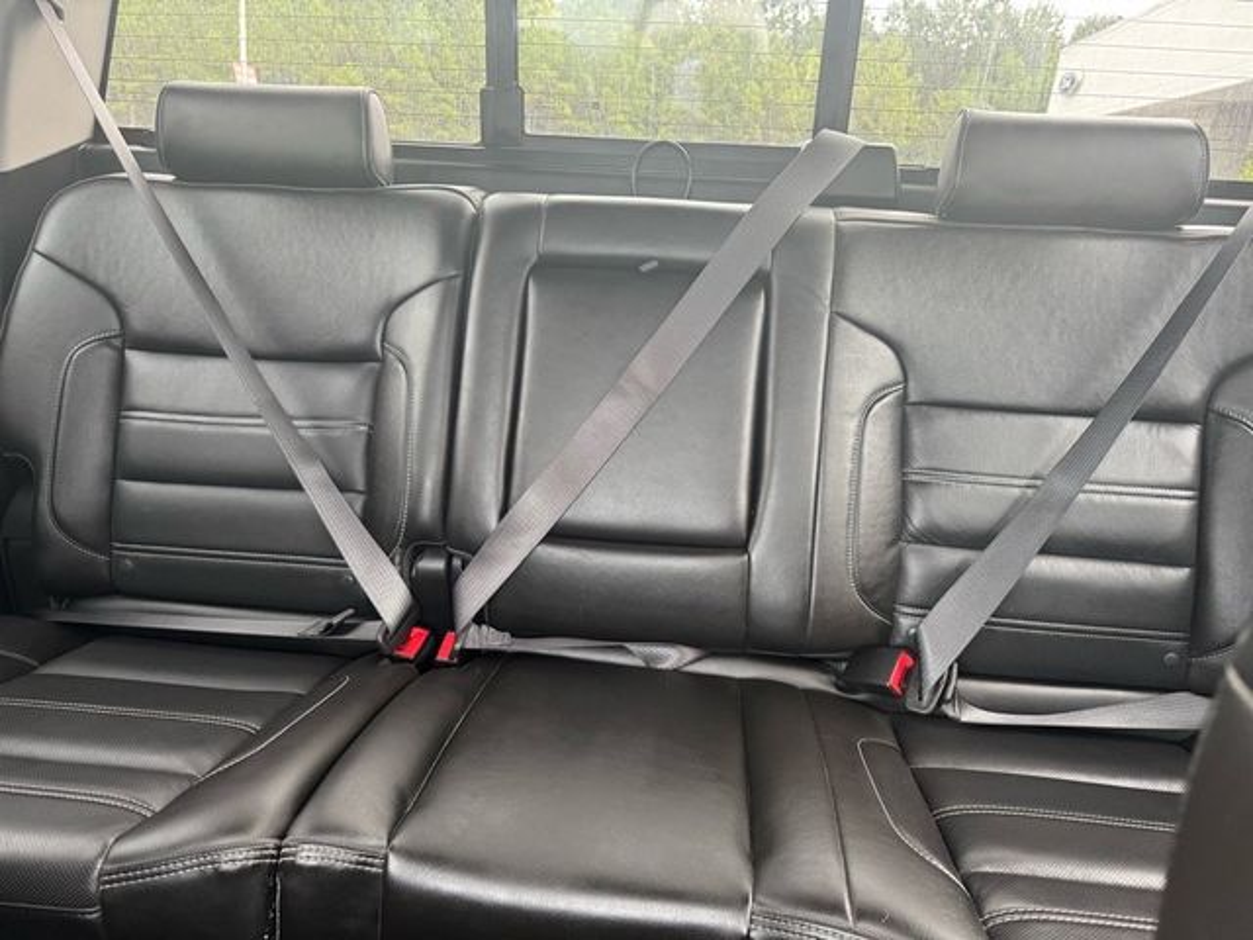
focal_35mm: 24
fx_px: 869
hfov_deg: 71.6
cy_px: 470
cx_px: 626
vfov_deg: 56.8
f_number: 1.78
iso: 500
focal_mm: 6.76
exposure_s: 1/60
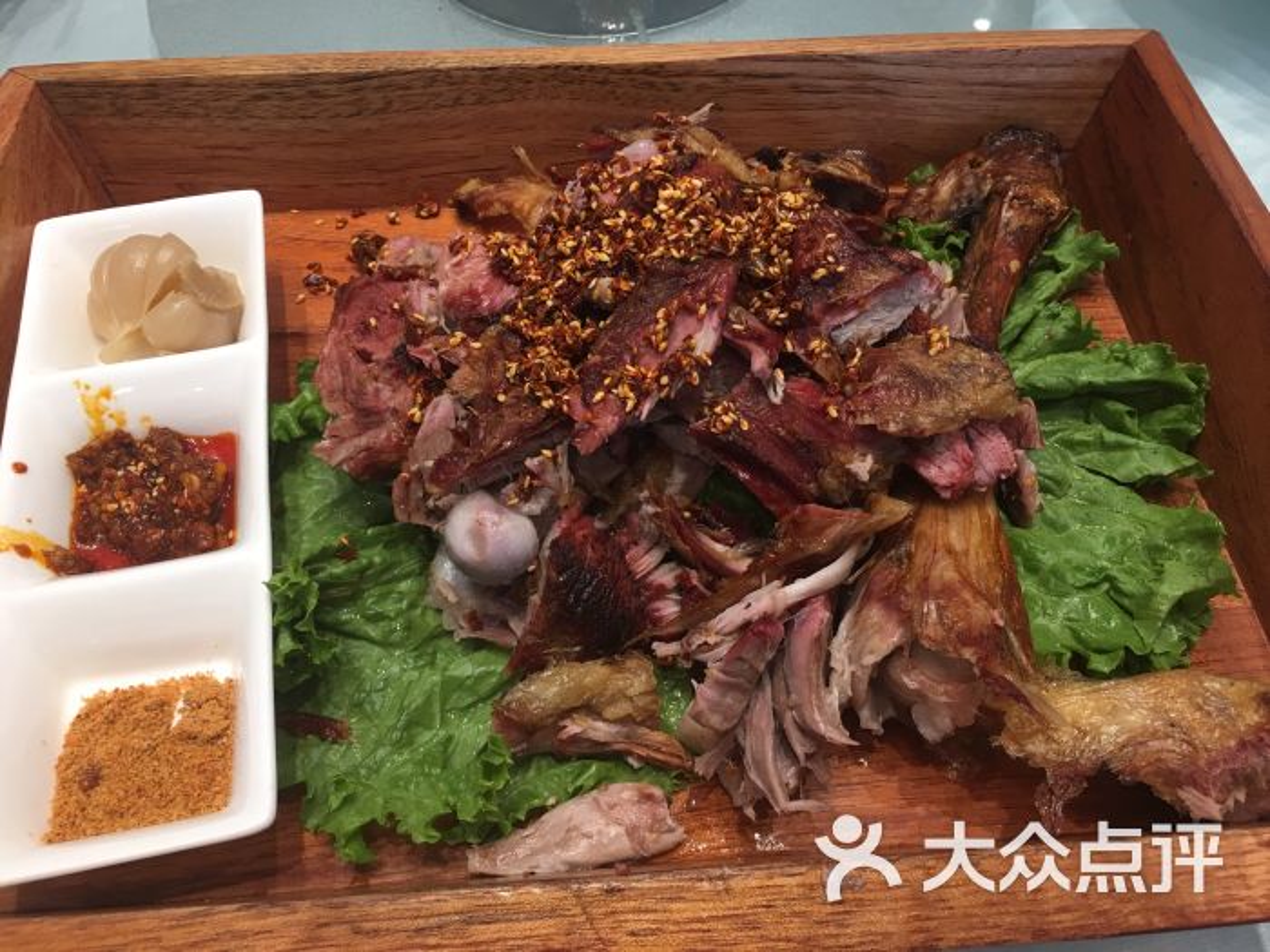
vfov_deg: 48.2
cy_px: 476
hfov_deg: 61.7
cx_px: 635
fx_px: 1064
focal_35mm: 29
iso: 32
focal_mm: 4.15
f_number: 2.2
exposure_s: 1/17
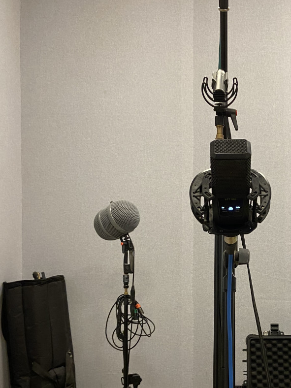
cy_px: 250
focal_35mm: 44
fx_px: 493
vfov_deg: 42.5
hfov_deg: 32.1
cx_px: 228
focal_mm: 4.2
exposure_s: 1/50
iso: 200
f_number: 1.8
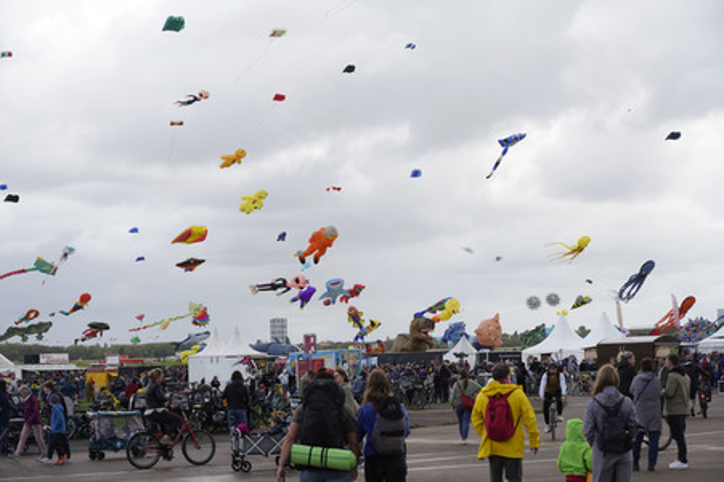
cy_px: 241
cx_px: 362
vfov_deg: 18.4
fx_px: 1487
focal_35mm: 74
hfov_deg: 27.4
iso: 100
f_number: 8
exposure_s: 1/125
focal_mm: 74
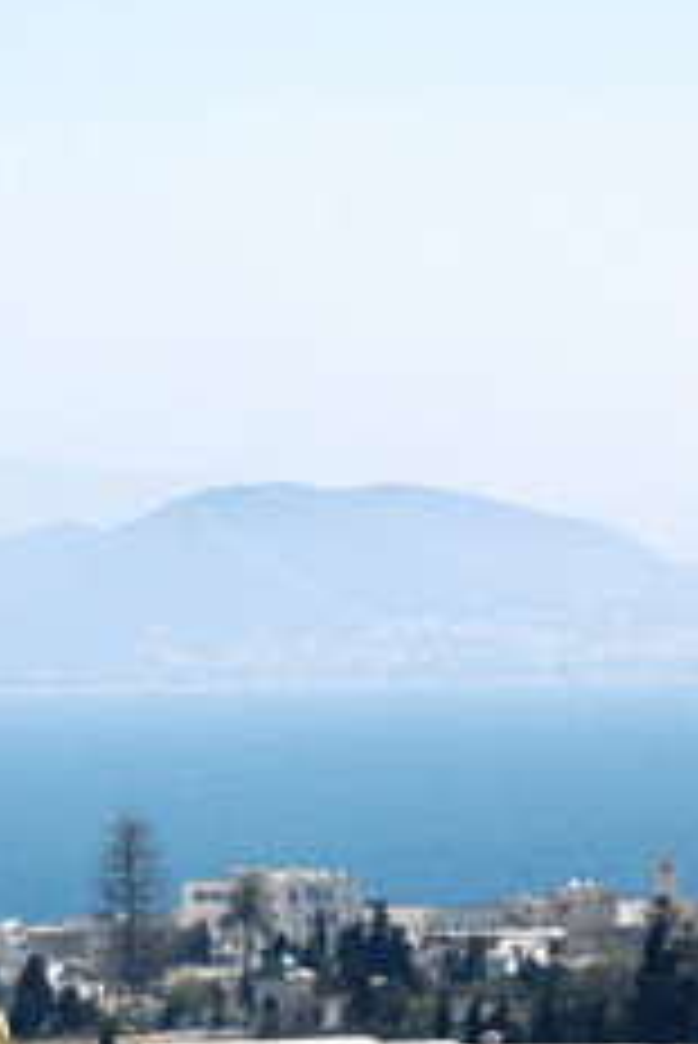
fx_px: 12222
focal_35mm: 421
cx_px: 38
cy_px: 428
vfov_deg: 4.9
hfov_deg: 3.3
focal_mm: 155
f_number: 9
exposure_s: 1/1250
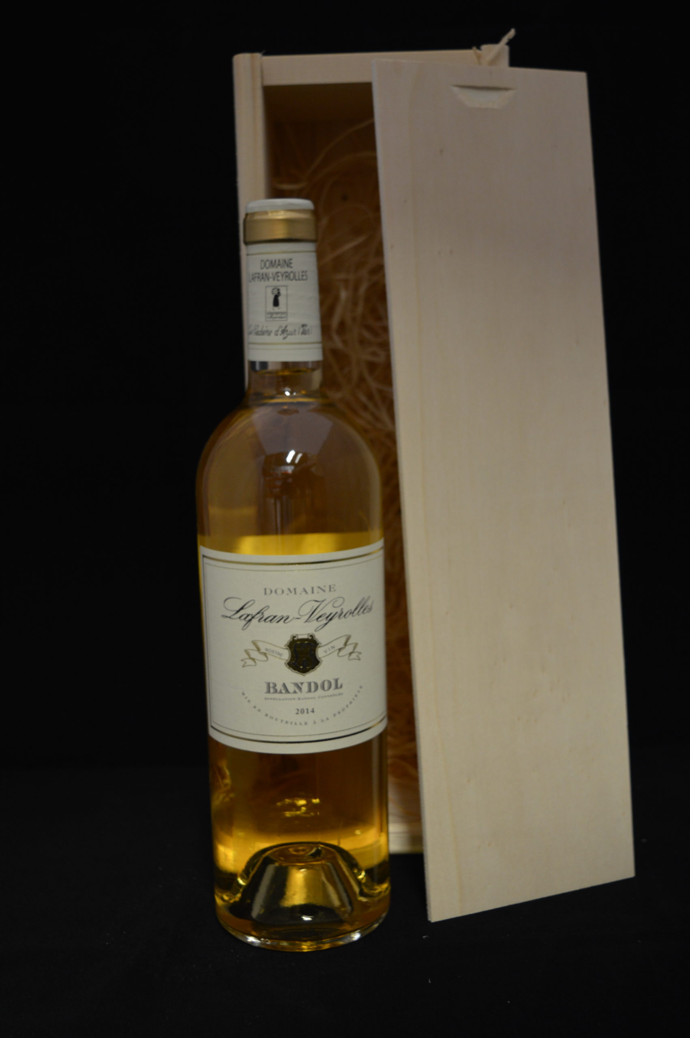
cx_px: 345
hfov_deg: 31.8
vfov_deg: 46.4
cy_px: 519
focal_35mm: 42
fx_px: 1210
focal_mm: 28
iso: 500
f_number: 4.2
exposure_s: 1/15
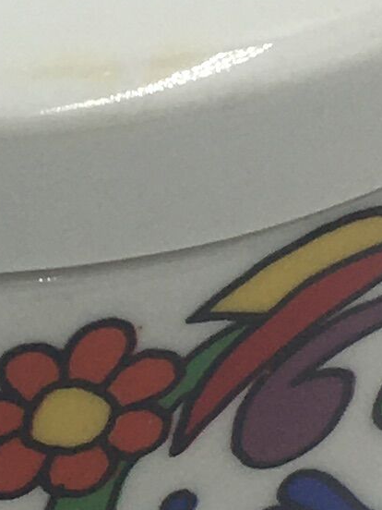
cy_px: 229
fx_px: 3119
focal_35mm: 212
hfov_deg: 6.9
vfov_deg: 9.3
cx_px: -197
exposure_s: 1/255
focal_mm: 4.15
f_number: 2.2
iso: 25
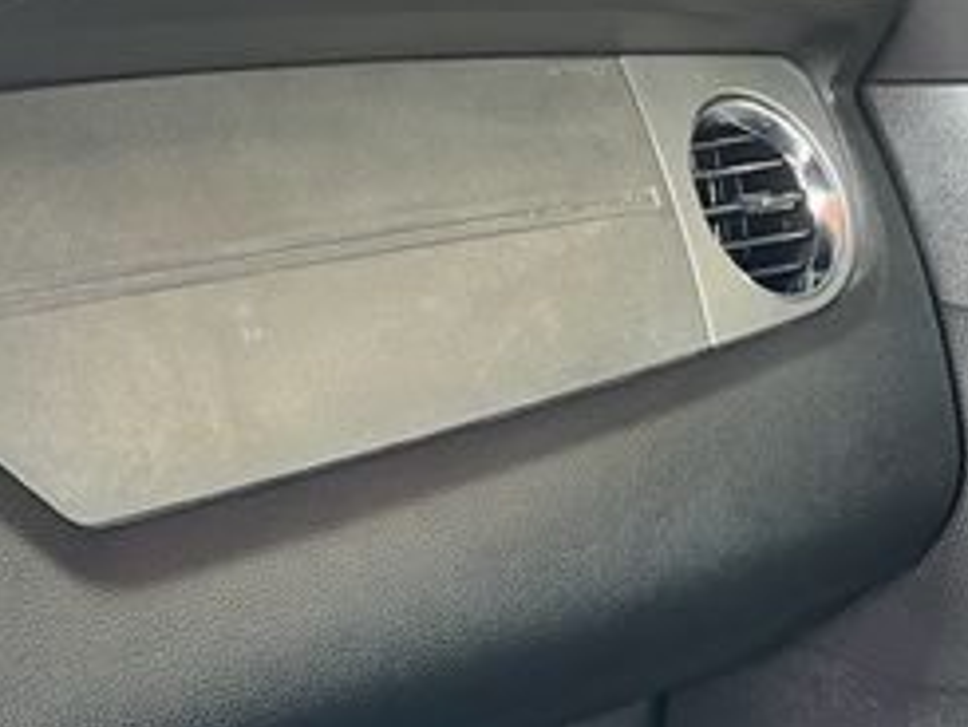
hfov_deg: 27.3
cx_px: 55
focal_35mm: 68
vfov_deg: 20.6
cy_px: 802
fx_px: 1902
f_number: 1.5
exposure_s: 1/60
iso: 160
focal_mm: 5.7
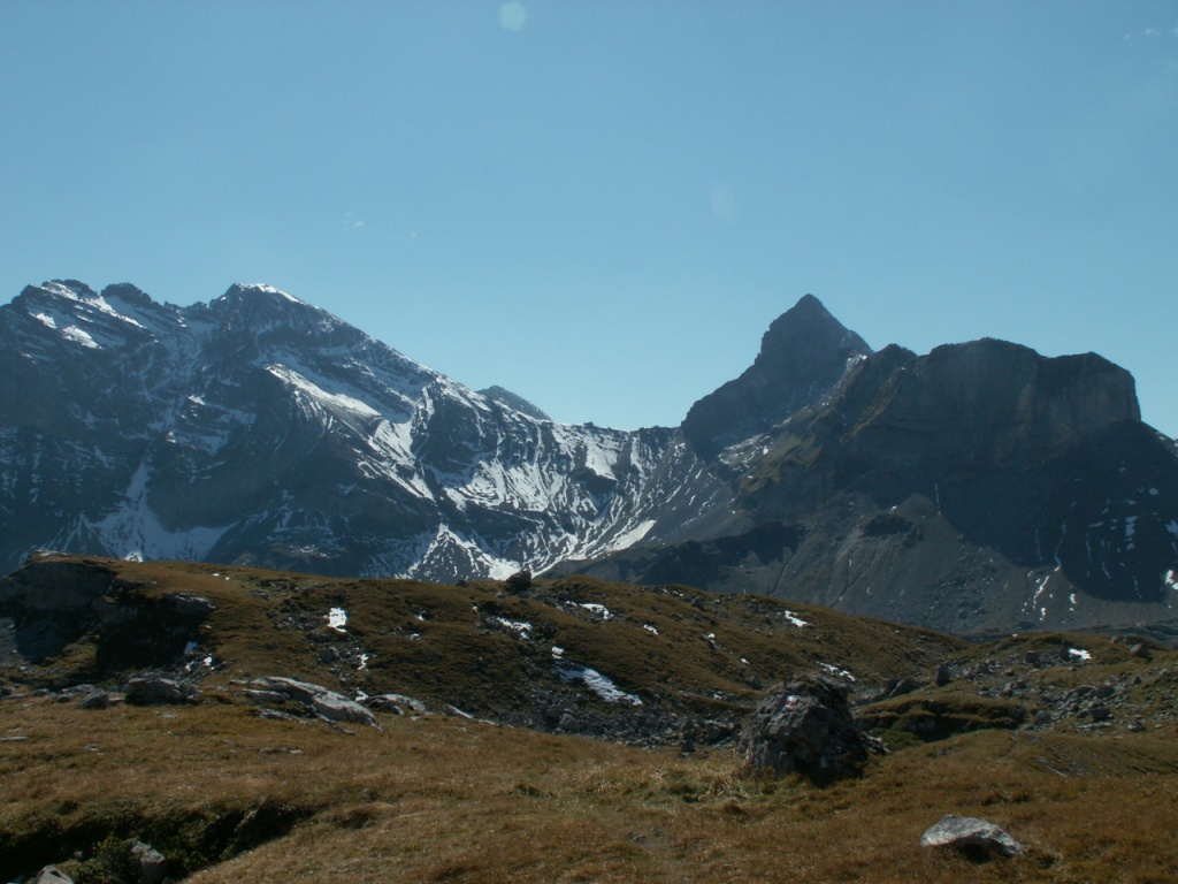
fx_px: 1395
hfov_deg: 45.8
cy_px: 442
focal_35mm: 41
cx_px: 589
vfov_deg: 35.1
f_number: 8
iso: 50
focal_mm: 6.8
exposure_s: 1/250
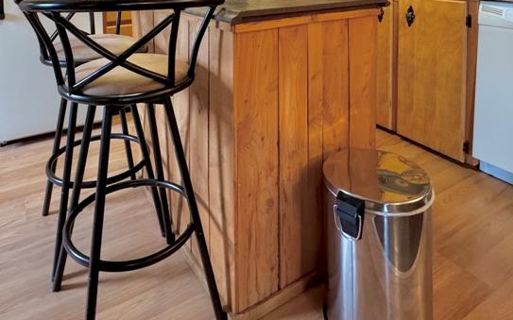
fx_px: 391
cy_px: -27
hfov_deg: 66.3
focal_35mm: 28
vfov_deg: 37.6
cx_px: 227
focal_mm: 2.22
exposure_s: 1/60
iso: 800
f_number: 2.2
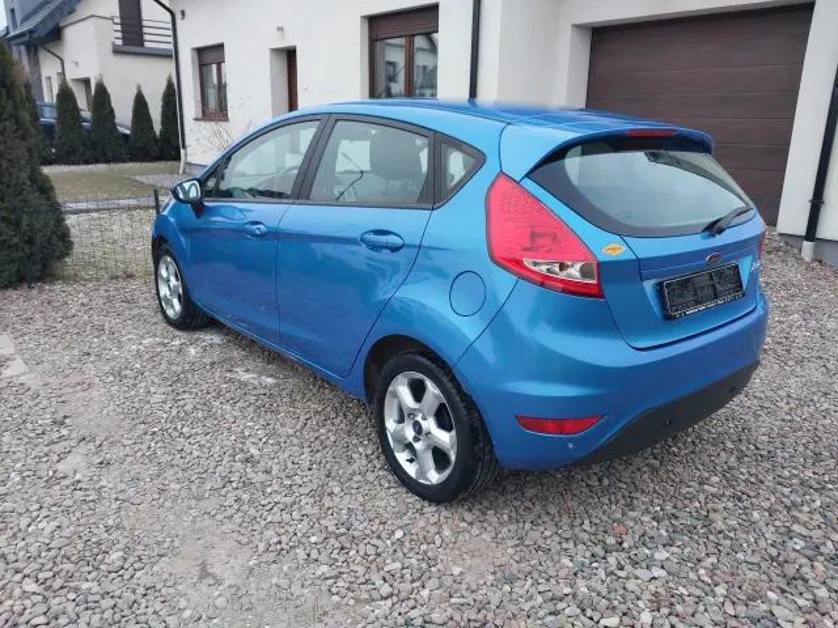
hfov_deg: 60.0
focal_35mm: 30
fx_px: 726
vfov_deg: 46.8
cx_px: 419
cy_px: 314
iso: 64
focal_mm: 4.6
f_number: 1.8
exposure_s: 1/100
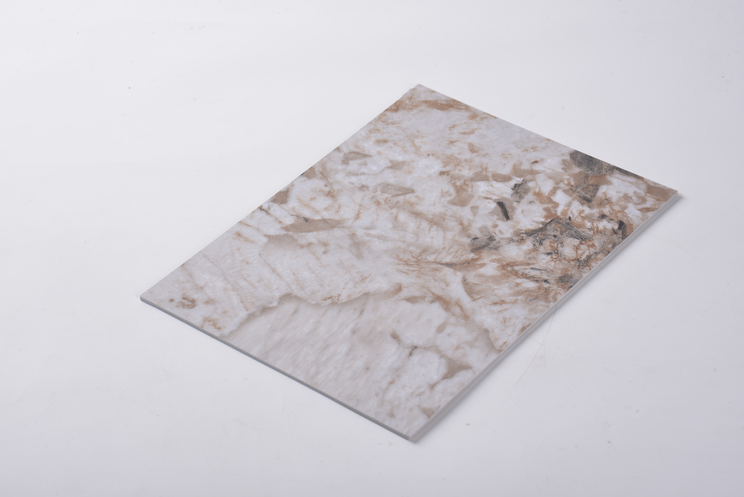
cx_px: 372
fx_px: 2315
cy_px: 248
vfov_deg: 12.2
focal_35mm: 112
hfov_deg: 18.3
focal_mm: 112
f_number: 11
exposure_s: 1/125
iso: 200
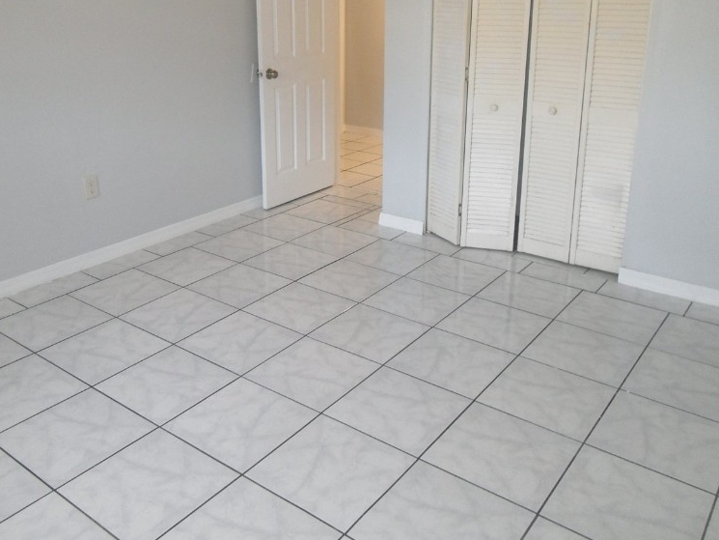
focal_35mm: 33
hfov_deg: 55.3
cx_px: 334
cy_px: 179
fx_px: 686
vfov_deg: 42.4
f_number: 2.8
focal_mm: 4.3
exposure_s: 1/45
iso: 240
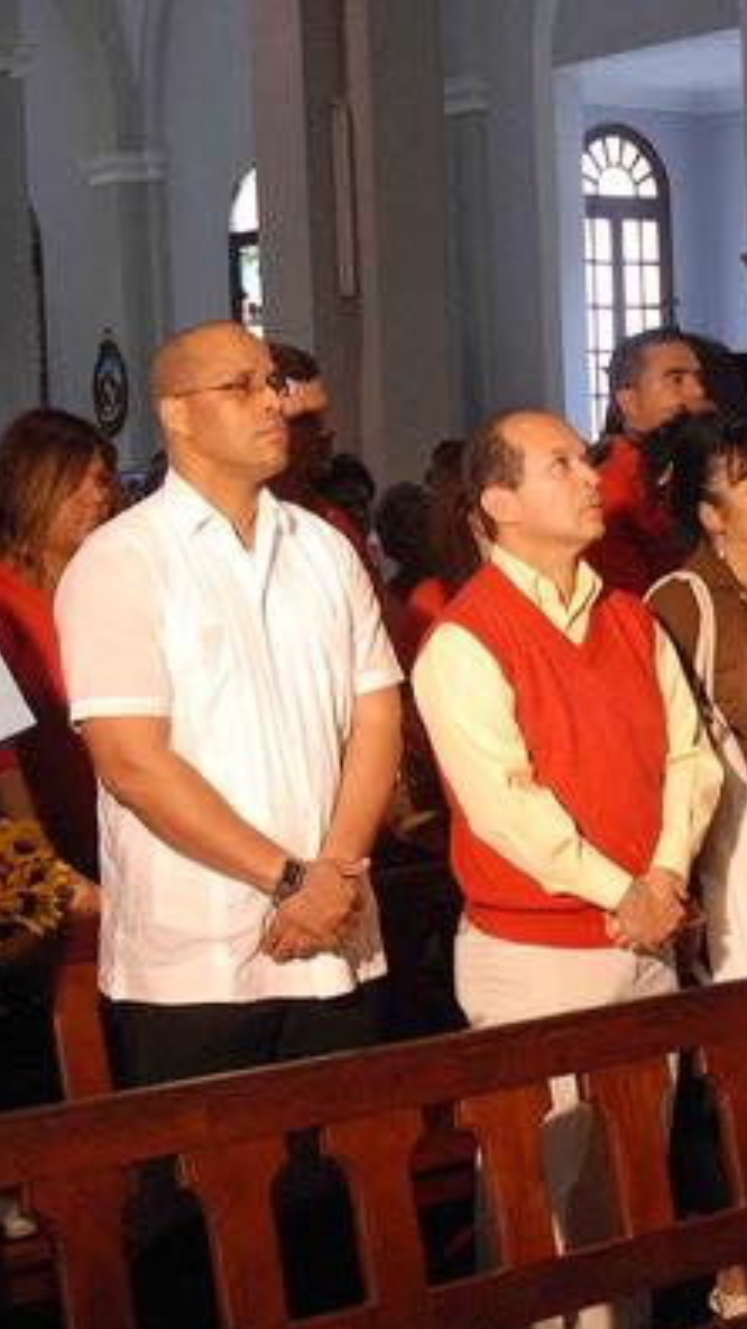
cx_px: 511
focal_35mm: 60
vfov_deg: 35.0
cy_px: 673
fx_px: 2107
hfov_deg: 20.0
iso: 1000
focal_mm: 25
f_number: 3.8
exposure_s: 1/60
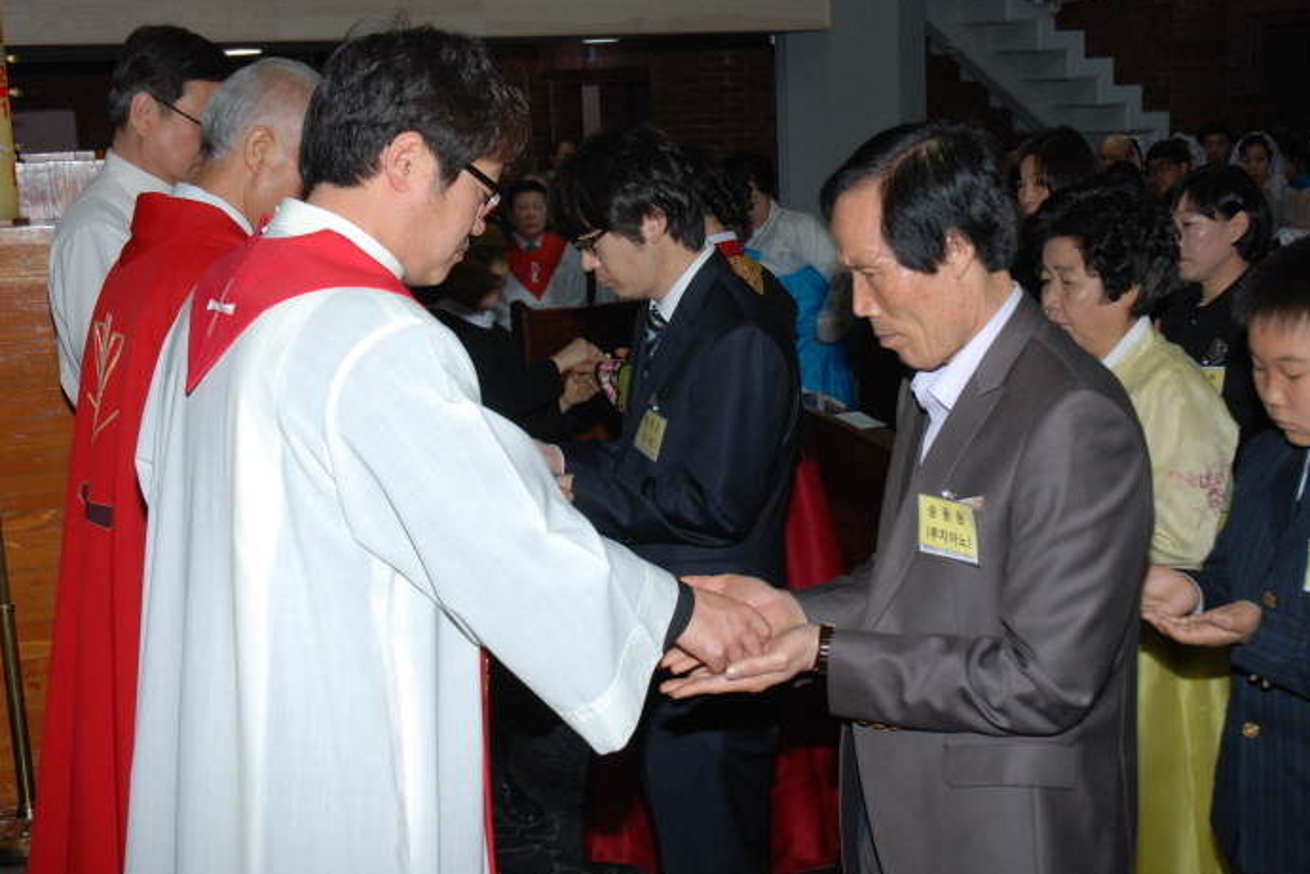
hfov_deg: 41.5
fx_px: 1730
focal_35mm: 48
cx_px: 654
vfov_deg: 28.3
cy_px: 425
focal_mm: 29
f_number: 7.1
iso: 200
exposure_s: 1/60
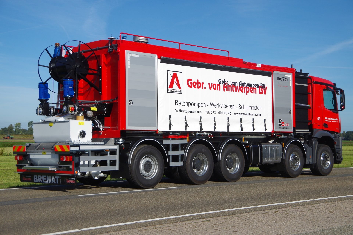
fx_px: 529
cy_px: 118
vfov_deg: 25.1
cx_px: 176
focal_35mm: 54
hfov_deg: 36.9
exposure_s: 1/640
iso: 100
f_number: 5
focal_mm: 36
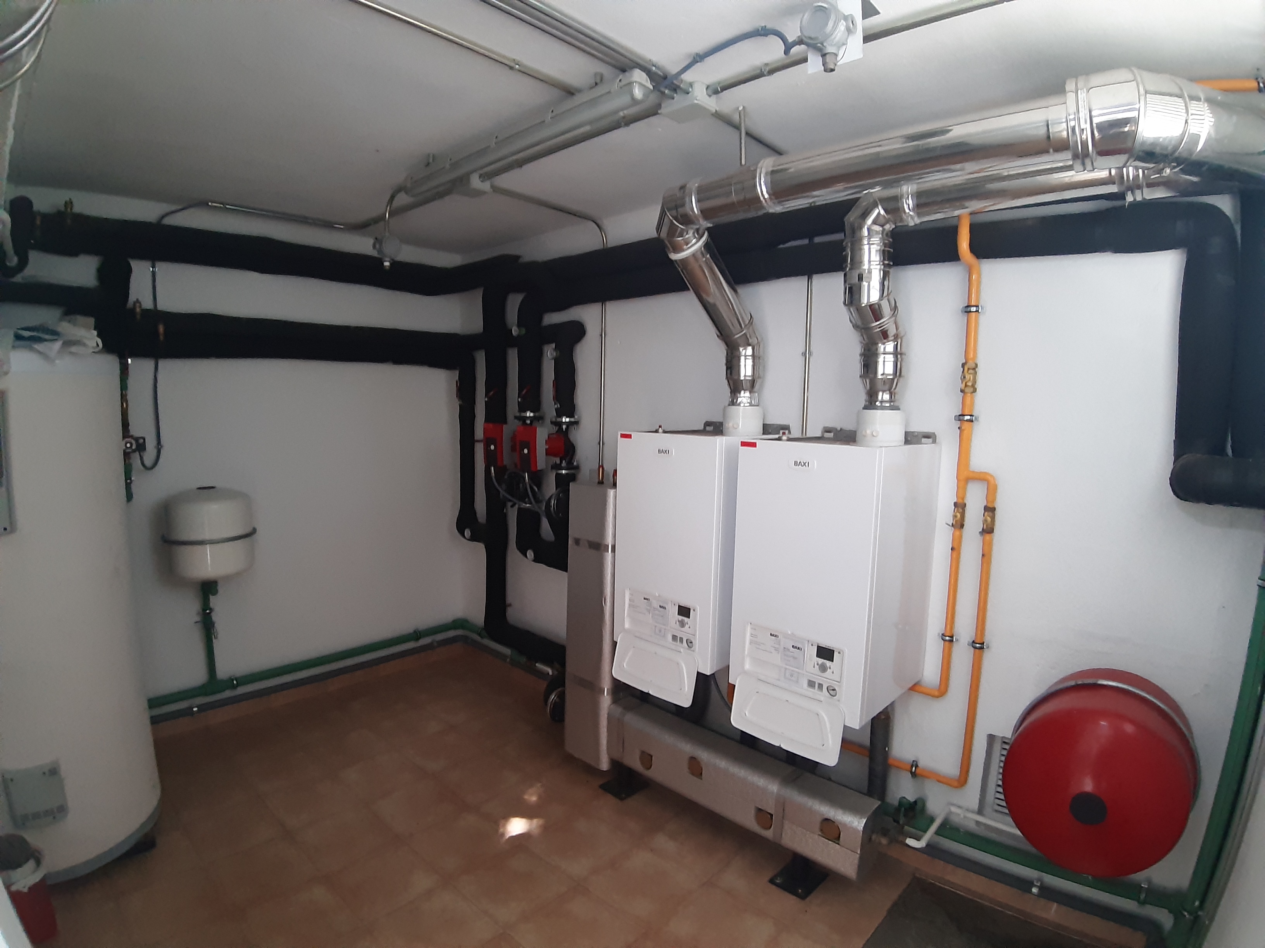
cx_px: 632
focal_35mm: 18
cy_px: 474
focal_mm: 1.87
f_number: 2.4
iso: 250
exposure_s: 1/25
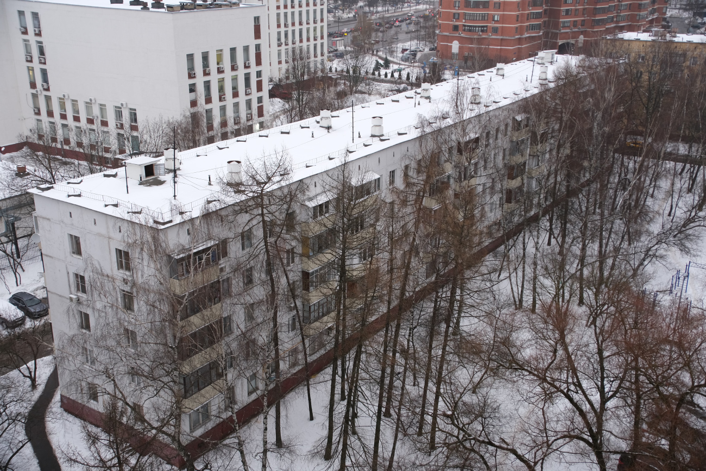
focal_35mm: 38
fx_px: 745
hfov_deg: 50.7
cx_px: 353
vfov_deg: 35.1
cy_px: 236
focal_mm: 25.4
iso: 200
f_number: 4
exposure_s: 1/38
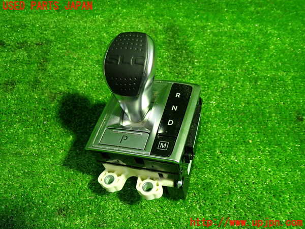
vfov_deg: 46.8
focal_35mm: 30
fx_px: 264
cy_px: 114
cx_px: 152
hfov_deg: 60.0
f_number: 2.3
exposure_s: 1/30
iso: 320
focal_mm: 5.4
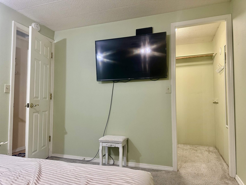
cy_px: 92
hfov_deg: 71.6
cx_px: 123
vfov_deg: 56.8
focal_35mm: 24
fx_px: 171
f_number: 1.78
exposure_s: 1/60
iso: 250
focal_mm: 6.86
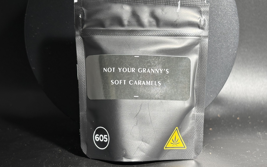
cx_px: 135
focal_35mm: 61
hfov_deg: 33.5
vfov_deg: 21.3
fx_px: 444
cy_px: 80
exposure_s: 1/131
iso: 25
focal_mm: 5.96
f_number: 1.6
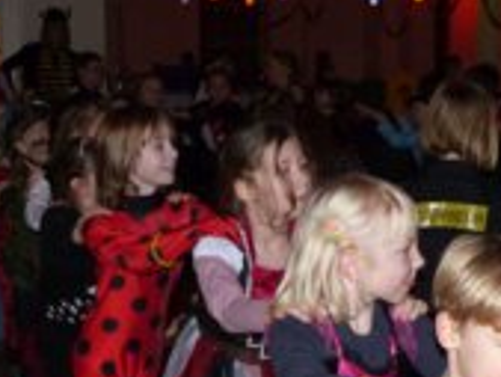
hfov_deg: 27.4
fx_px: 1028
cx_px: 216
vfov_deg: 20.5
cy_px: 297
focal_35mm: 71
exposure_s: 1/60
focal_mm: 5.5
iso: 400
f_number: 2.8
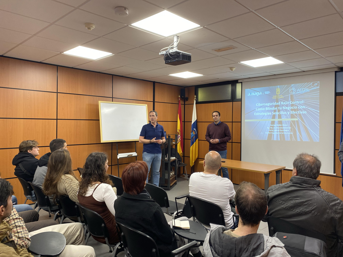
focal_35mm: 26
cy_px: 128
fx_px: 258
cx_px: 172
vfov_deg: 53.1
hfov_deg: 67.3
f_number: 1.8
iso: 80
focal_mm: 4.25
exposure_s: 1/50
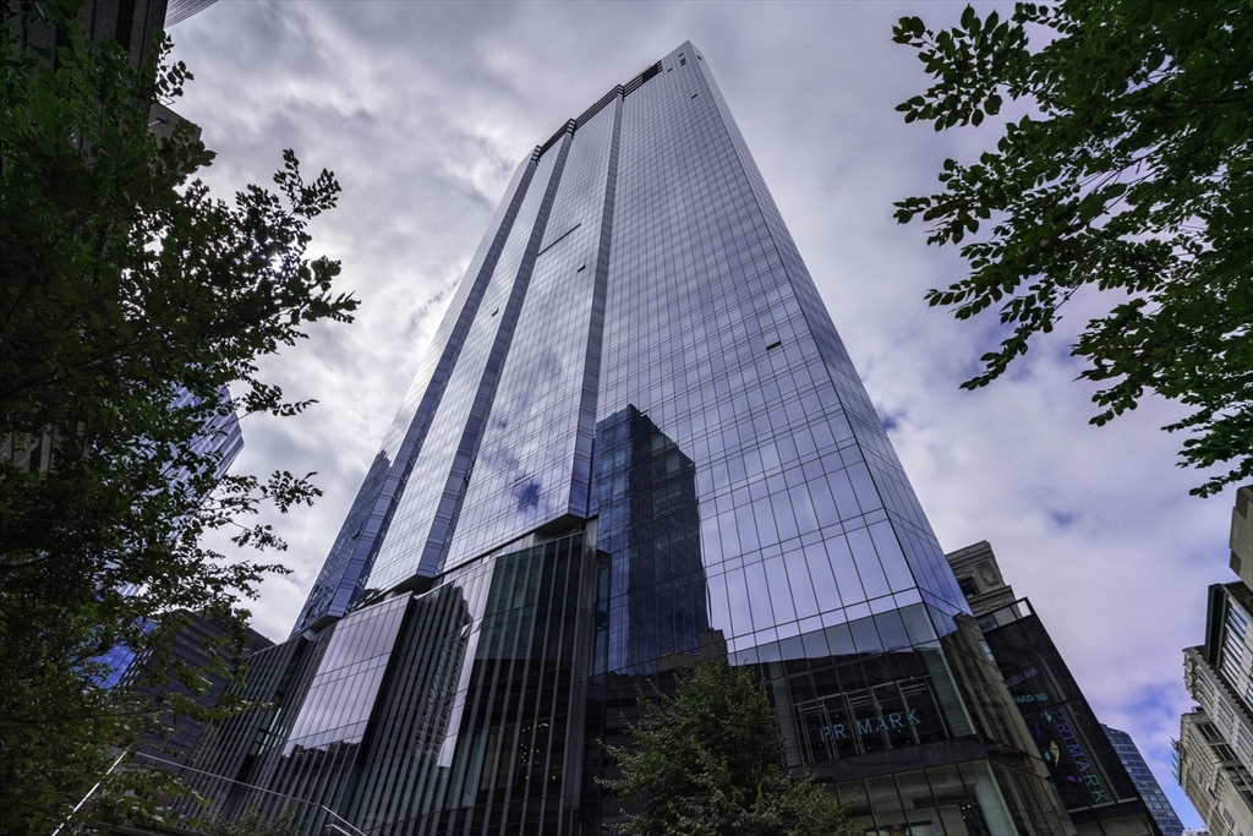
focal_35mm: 16
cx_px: 626
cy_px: 418
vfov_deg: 73.8
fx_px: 557
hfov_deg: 96.7
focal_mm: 16
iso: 800
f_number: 8
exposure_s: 1/8000
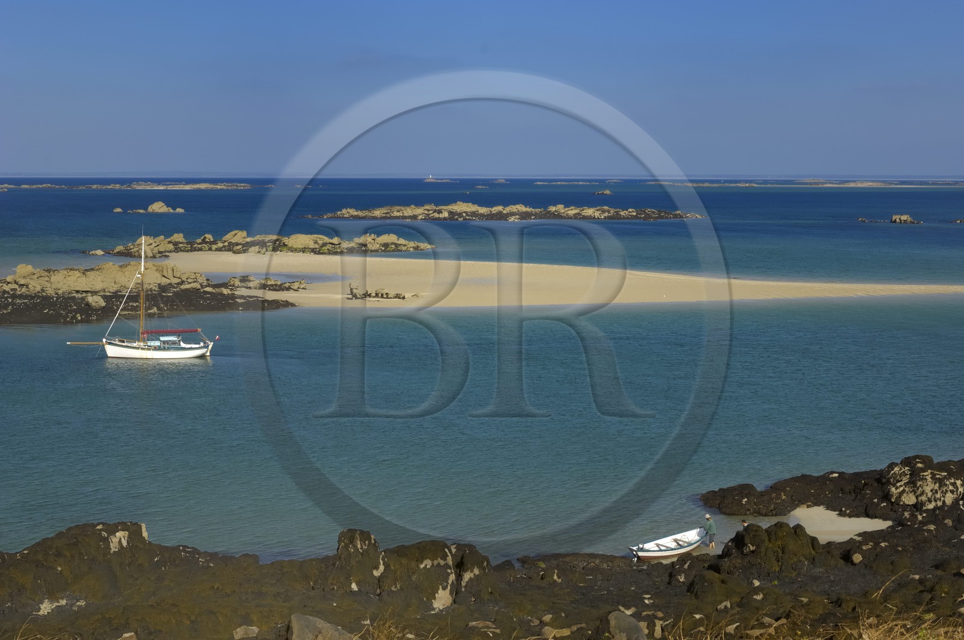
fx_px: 1524
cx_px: 482
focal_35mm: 57
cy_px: 320
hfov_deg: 35.1
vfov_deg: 23.7
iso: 100
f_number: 11
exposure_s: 1/160
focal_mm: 38
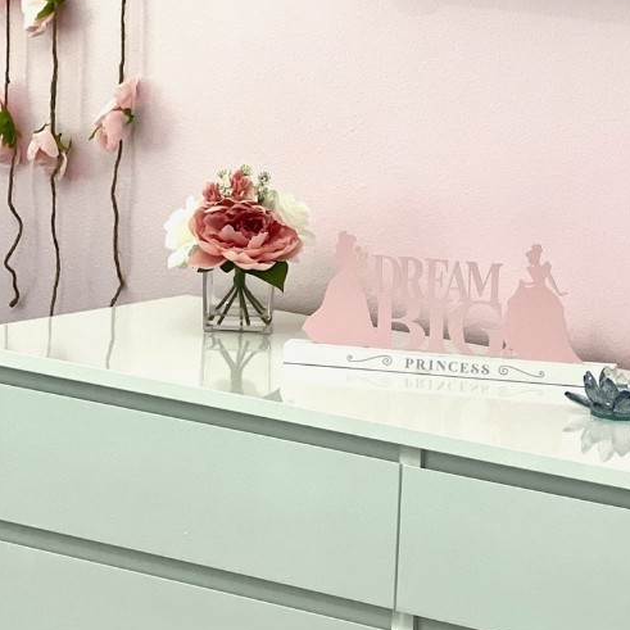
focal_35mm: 142
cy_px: 287
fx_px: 2924
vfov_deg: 12.3
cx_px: 593
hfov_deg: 12.2
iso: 160
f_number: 2.8
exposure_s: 1/40
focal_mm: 9
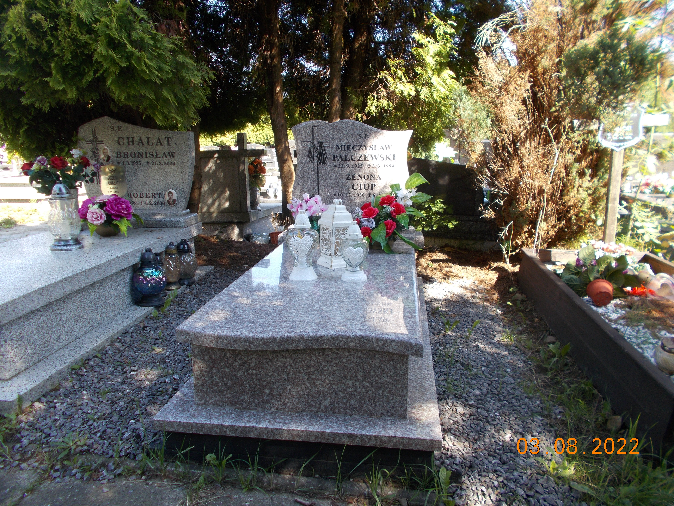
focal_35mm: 26
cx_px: 337
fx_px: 506
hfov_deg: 67.3
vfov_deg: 53.1
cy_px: 253
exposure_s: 1/125
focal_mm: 4.6
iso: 80
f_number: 3.2
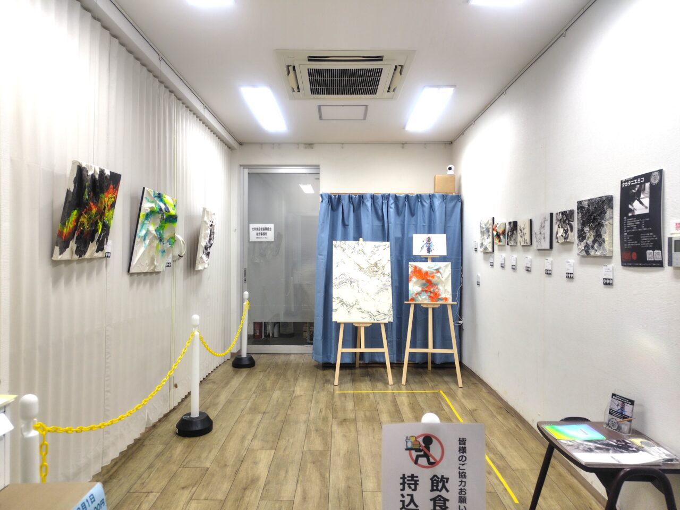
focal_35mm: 23
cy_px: 255
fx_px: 452
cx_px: 340
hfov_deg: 73.9
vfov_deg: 58.9
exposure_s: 1/120
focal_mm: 5.6
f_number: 1.9
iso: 137
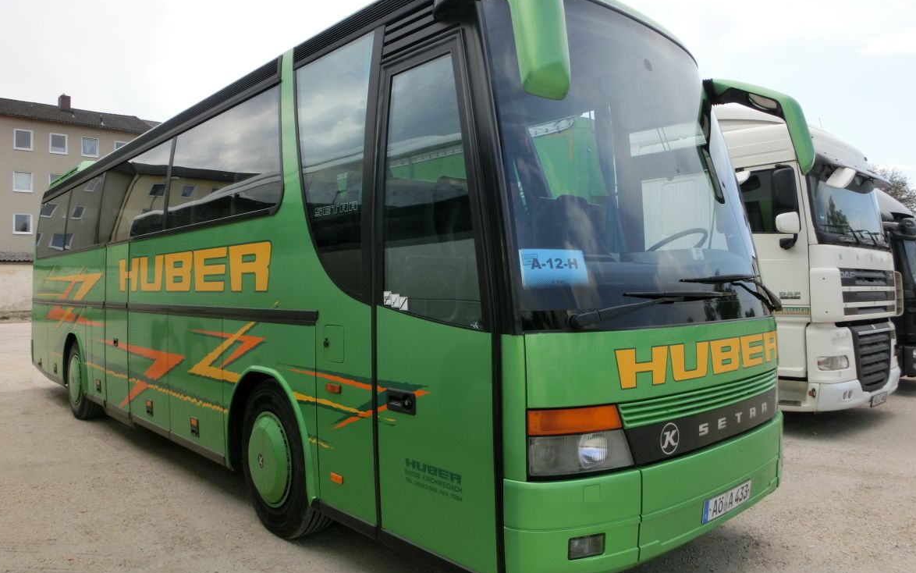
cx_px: 456
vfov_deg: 47.5
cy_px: 260
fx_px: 649
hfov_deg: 70.4
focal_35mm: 26
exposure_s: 1/800
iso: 80
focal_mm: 4.24
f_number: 3
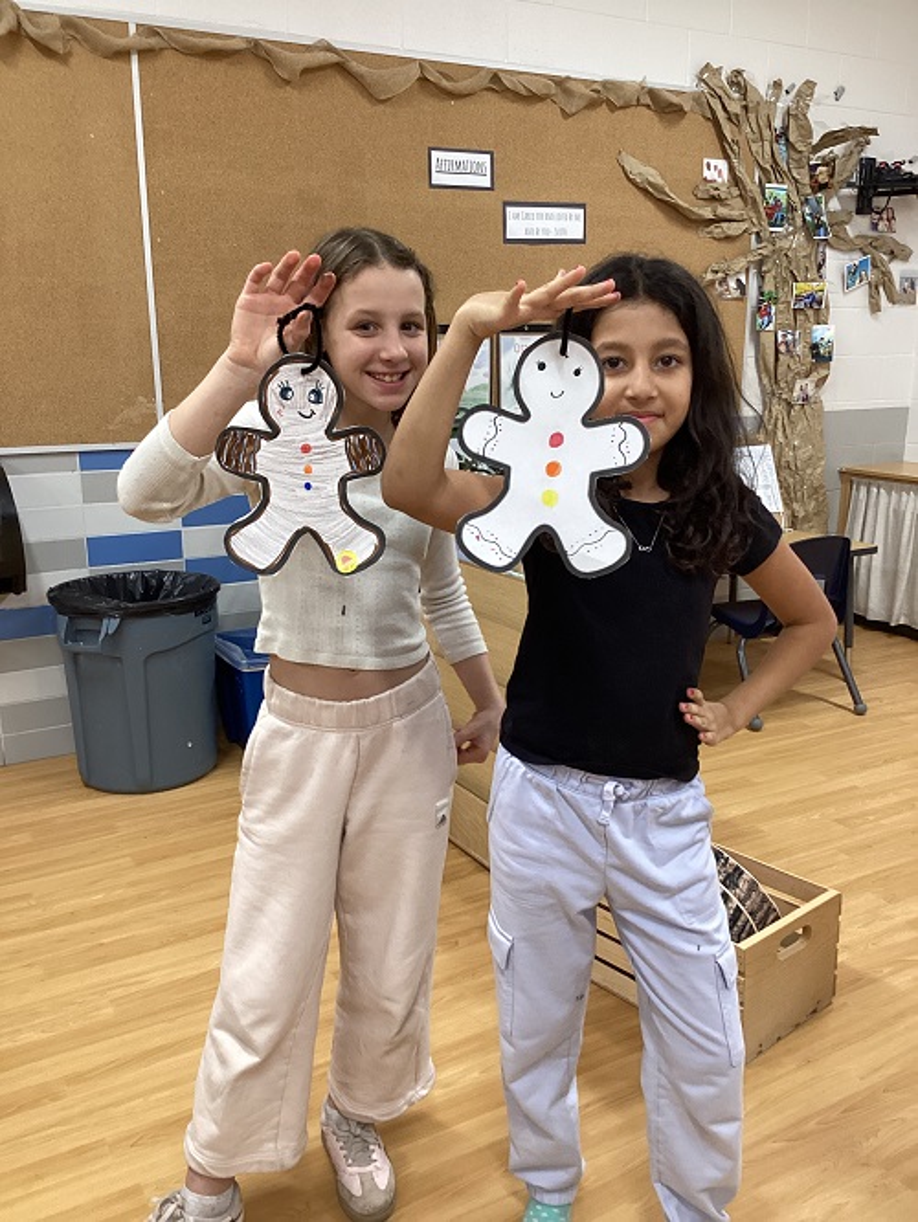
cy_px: 611
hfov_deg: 45.5
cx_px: 459
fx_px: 1095
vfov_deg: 58.3
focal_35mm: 31
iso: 125
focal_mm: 3.3
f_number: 2.4
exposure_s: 1/50
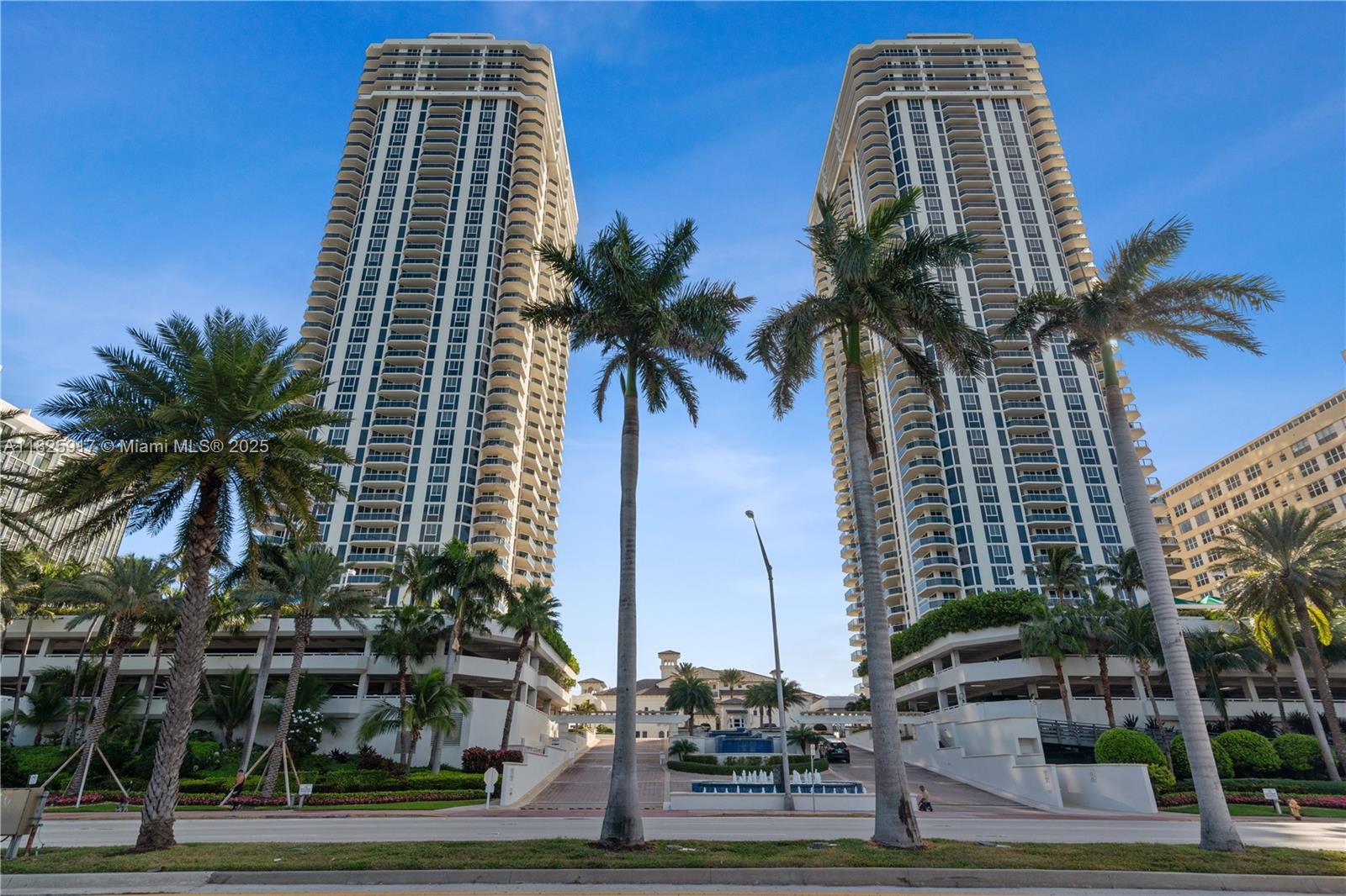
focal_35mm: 17
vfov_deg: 70.4
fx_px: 635
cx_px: 673
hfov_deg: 93.3
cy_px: 448
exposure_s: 1/400
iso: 200
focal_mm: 17
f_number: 8
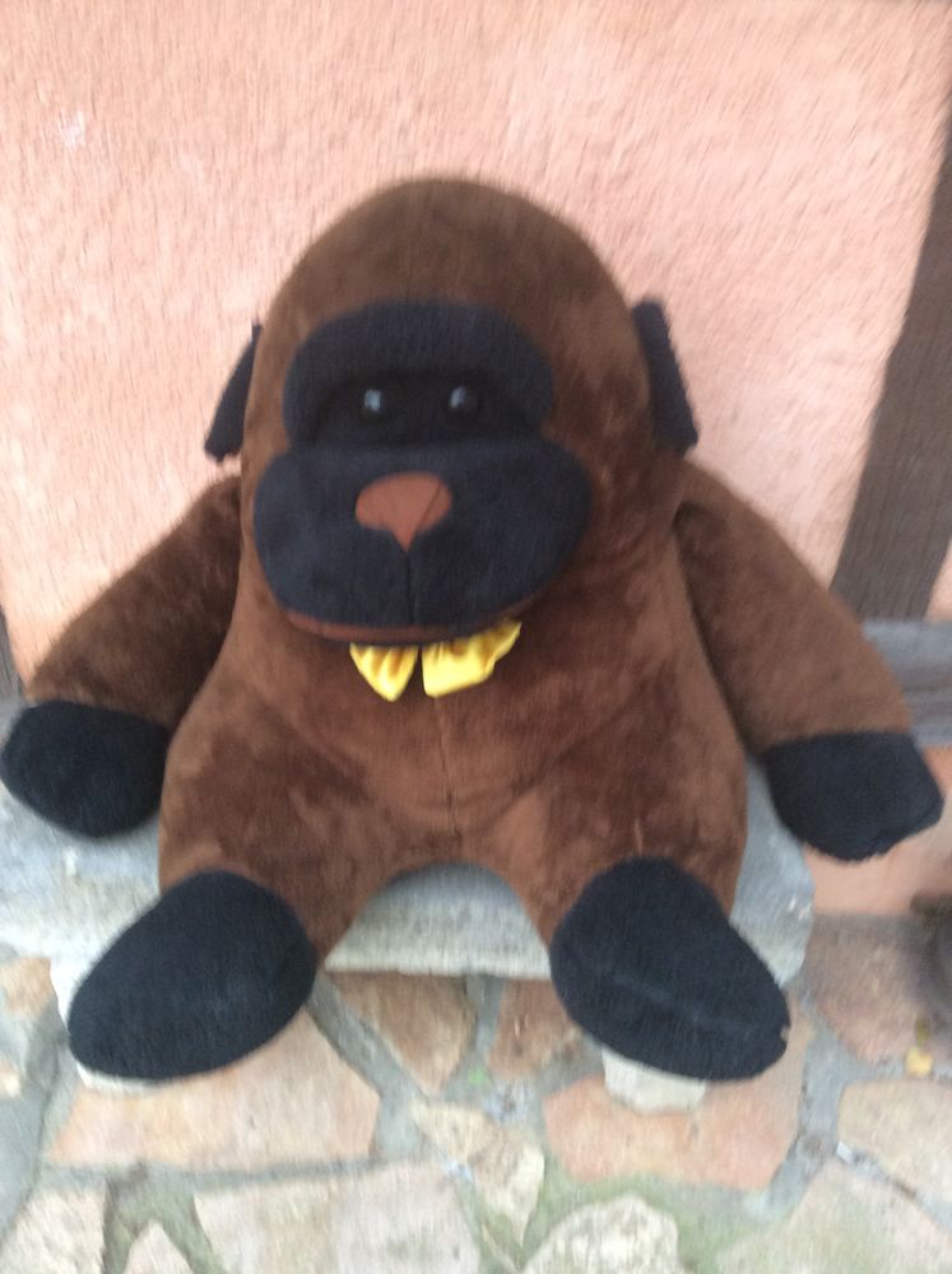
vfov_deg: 56.9
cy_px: 637
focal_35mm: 32
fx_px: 1176
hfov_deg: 44.1
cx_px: 476
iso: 125
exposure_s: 1/25
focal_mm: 3.3
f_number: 2.4
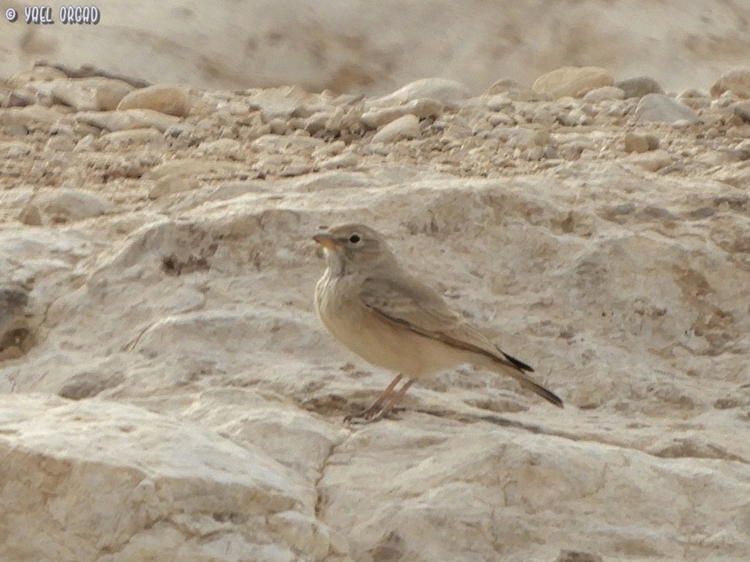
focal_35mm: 1000
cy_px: 281
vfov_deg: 1.5
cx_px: 375
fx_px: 21666
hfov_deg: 2.0
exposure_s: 1/400
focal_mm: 179.2
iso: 100
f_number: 5.6
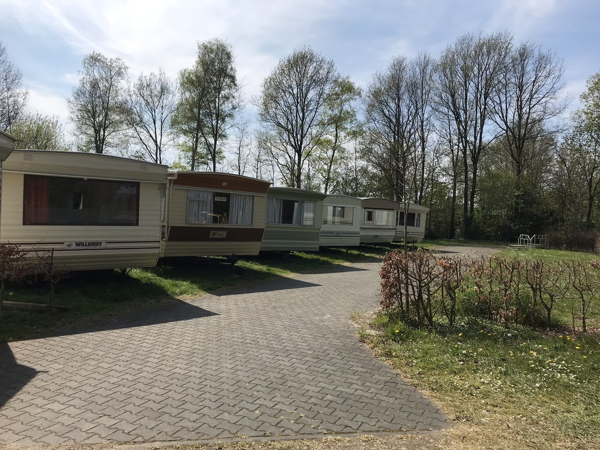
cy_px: 225
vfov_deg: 49.7
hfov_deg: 63.4
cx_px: 300
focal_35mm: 28
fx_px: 485
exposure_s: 1/3300
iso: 20
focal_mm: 3.99
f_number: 1.8
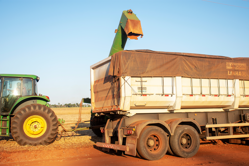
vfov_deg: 29.9
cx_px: 124
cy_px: 83
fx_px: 311
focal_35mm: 45
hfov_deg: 43.6
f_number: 5.6
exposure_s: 1/125
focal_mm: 30
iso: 100
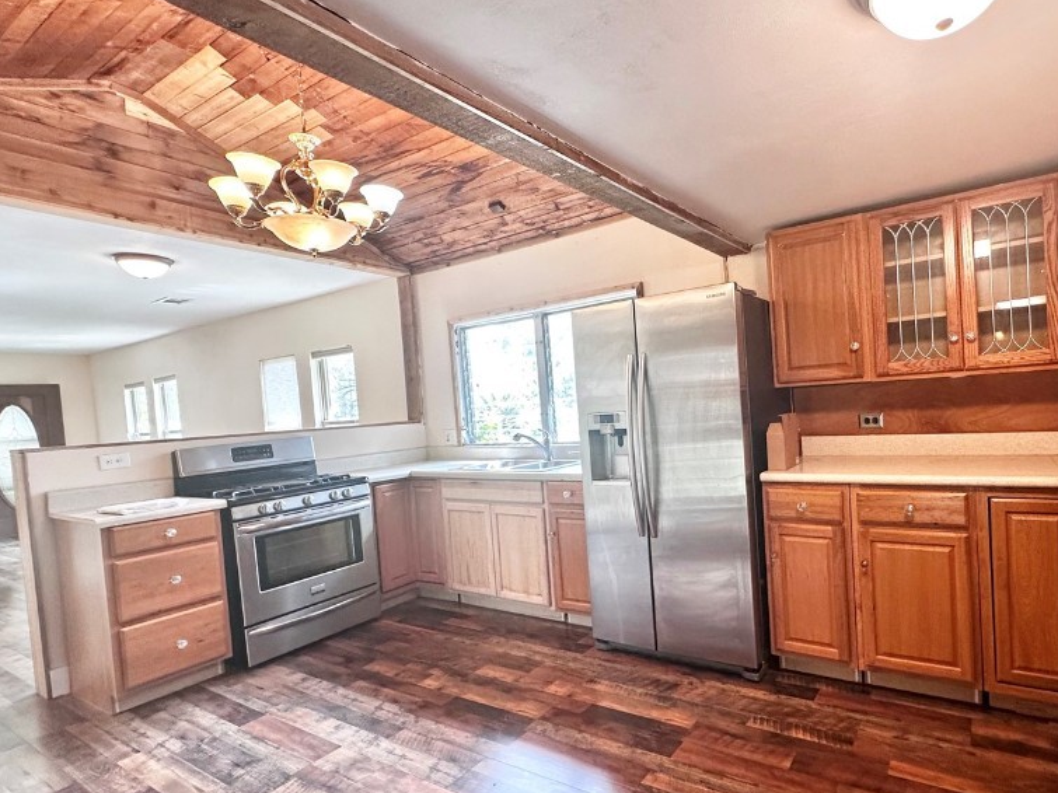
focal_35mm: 19
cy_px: 420
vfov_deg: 68.6
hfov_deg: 83.1
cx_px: 661
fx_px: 581
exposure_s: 1/120
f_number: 2.2
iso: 200
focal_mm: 2.22
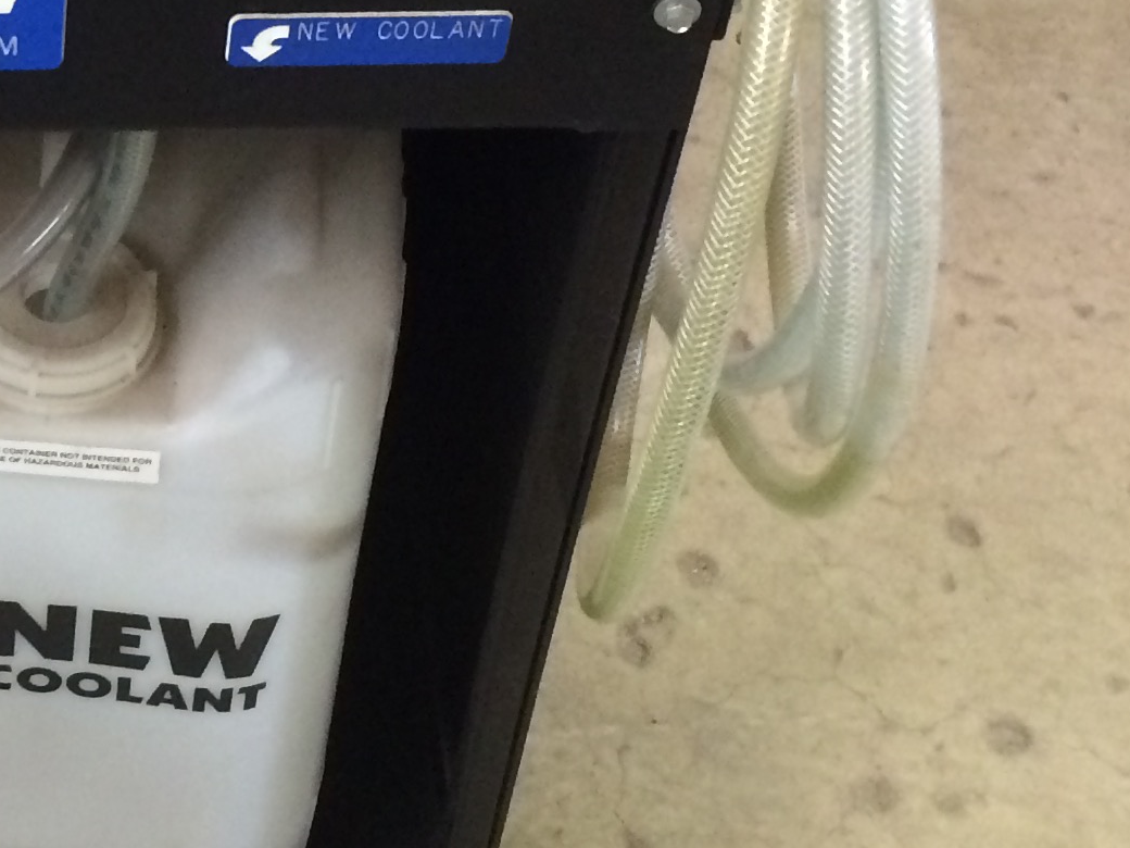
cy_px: 100
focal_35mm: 91
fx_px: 2971
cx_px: -175
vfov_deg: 16.1
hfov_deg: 20.3
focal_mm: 4.15
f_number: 2.2
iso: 320
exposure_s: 1/24
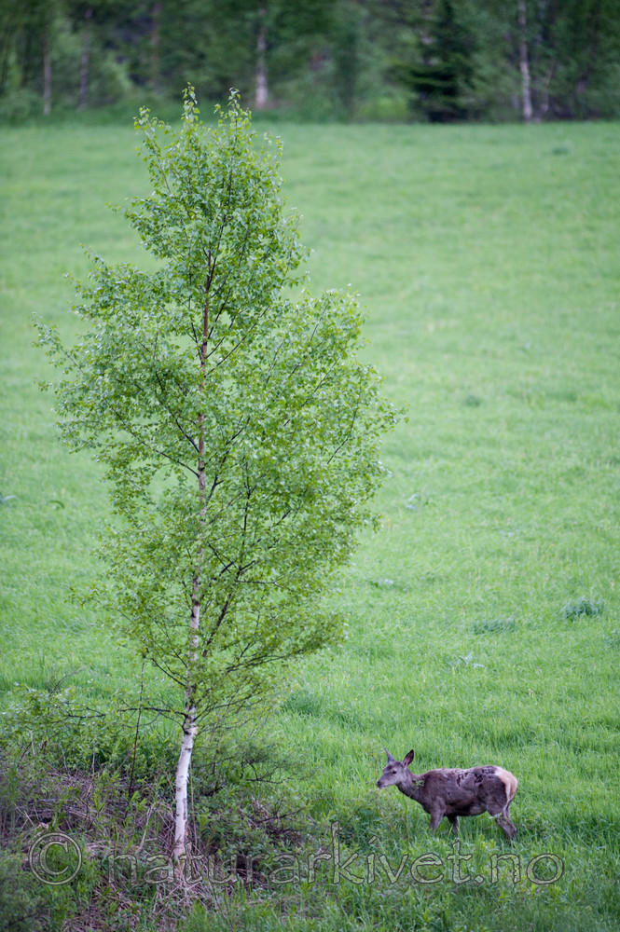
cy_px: 466
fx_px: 12938
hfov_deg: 2.7
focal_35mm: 500
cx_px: 310
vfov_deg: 4.1
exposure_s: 1/100
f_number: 4
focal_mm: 500
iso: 2000
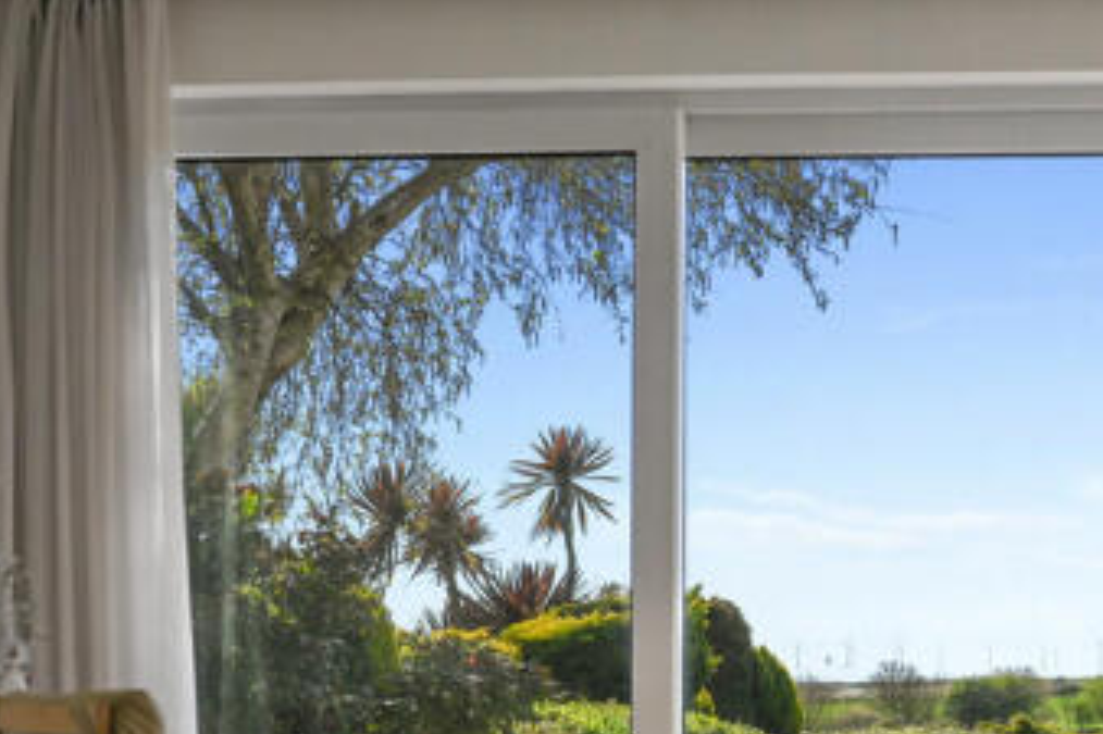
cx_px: 1031
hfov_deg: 20.5
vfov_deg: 13.9
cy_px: 679
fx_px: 2970
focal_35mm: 97
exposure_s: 1/640
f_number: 4
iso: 400
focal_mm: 50
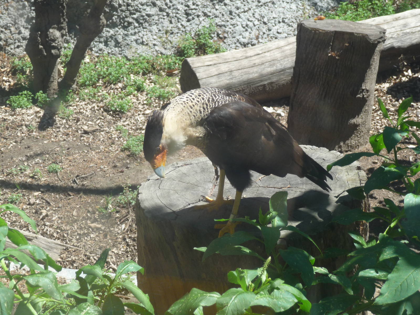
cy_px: 158
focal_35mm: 96
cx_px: 210
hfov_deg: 20.4
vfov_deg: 15.4
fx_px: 1165
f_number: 4.7
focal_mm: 16.3
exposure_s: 1/200
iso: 100
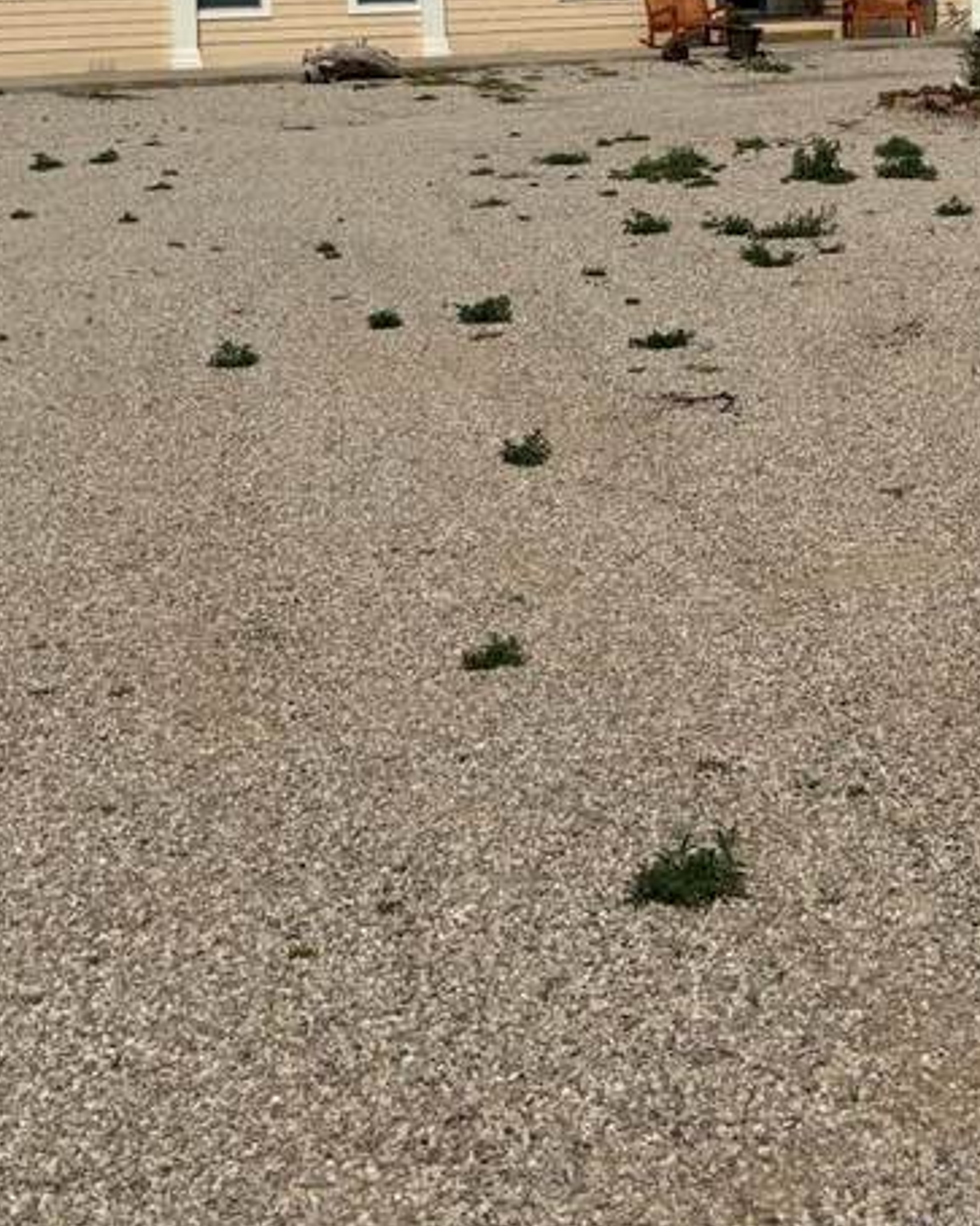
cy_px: 5
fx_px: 2394
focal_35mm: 66
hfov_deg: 22.4
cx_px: 931
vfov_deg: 27.1
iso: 64
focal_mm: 6.76
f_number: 1.78
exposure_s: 1/12346
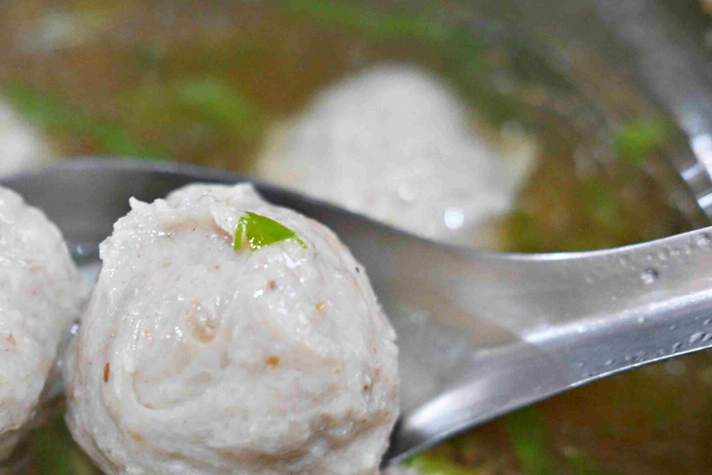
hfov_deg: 15.1
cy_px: 350
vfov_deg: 10.1
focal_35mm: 135
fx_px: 2670
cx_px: 118
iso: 1250
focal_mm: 50
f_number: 3.2
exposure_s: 1/160
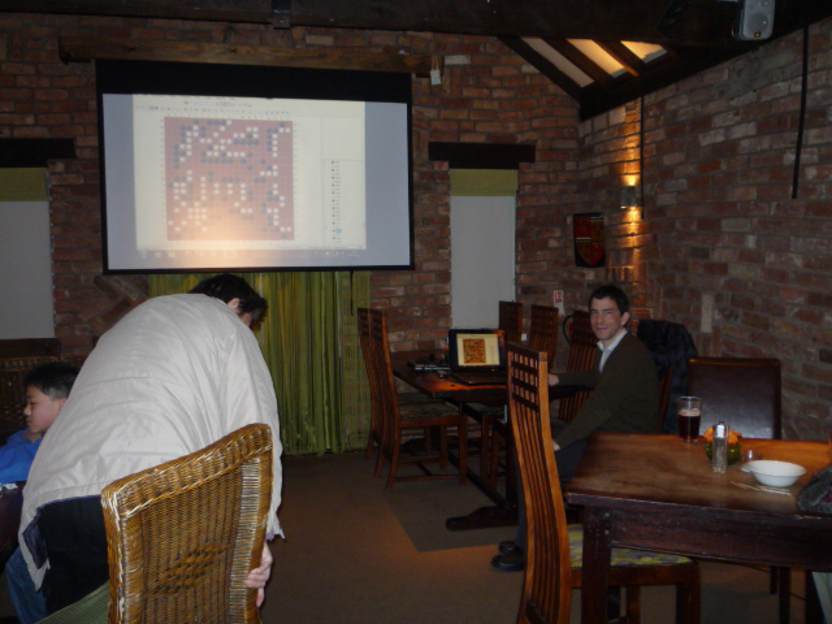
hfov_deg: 60.0
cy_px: 312
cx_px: 416
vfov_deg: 46.8
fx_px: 721
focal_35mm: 30
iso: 250
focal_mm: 5.2
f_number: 3.3
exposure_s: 1/30
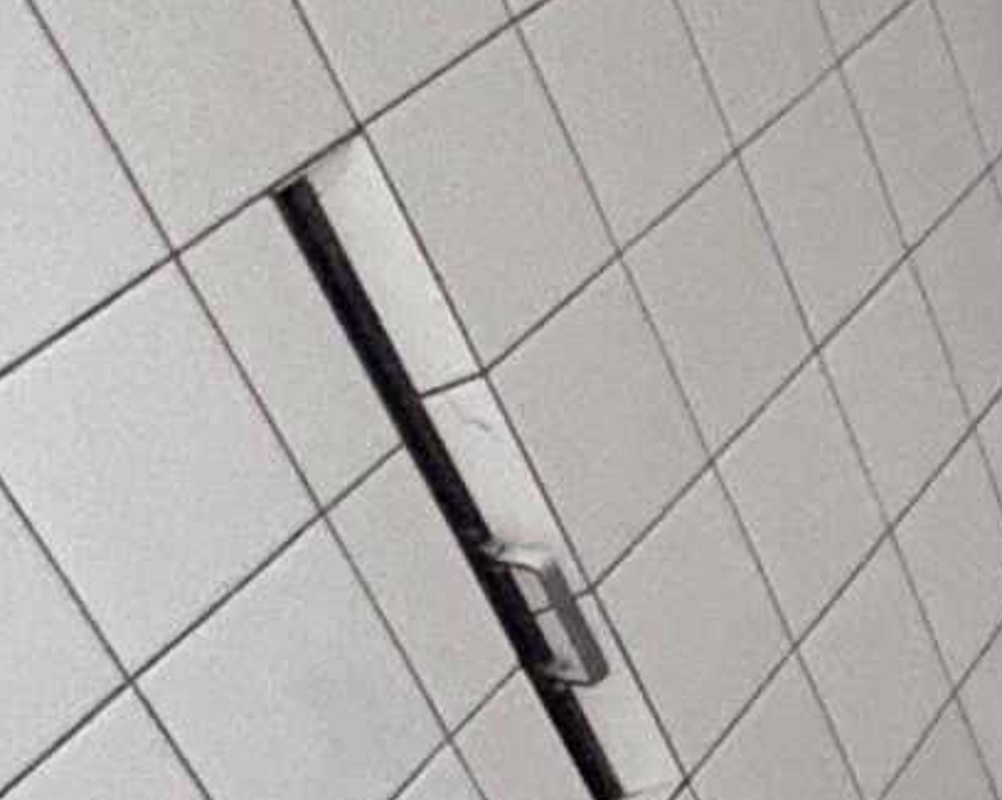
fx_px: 2549
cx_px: 2002
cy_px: 738
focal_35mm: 86
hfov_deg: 16.7
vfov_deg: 17.5
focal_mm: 2.22
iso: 800
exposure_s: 1/60
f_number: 2.2
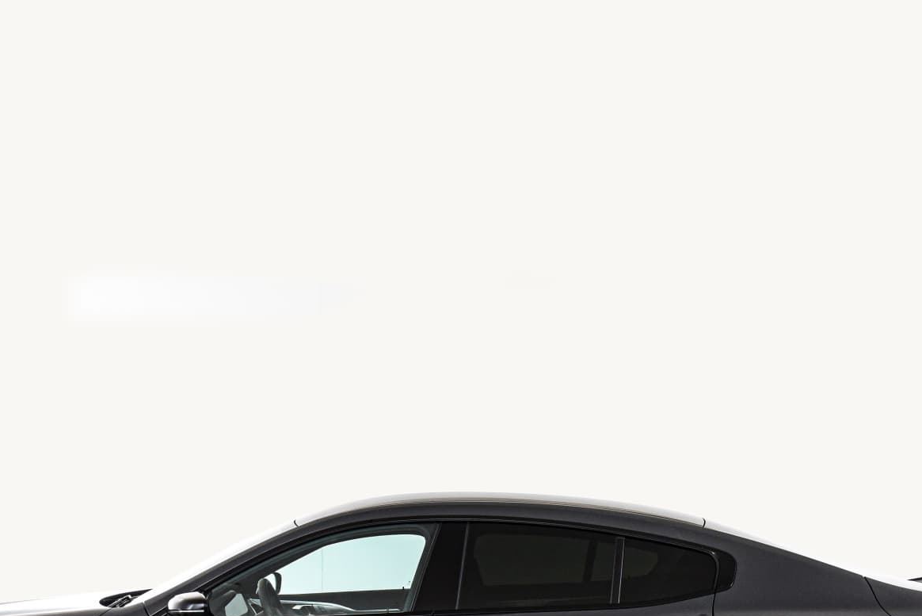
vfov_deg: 20.5
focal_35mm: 66
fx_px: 1691
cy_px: 468
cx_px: 391
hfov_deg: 30.5
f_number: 11
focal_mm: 40
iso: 1600
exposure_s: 1/100
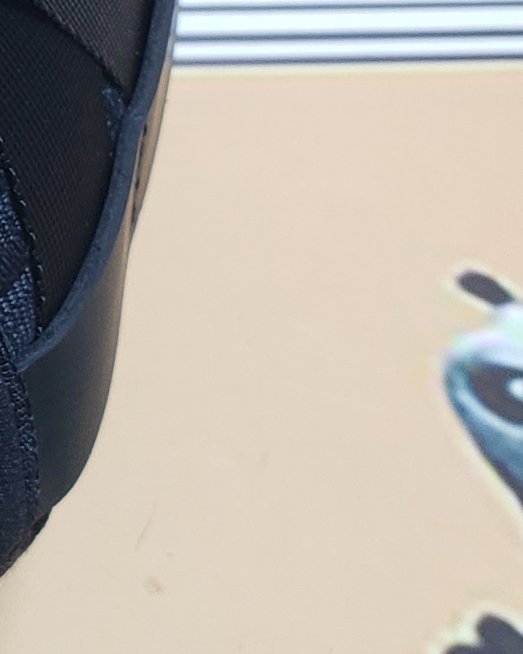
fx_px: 2399
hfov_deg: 10.6
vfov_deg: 15.3
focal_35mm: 124
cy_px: 49
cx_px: -762
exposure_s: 1/150
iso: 50
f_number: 2.4
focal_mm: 4.3
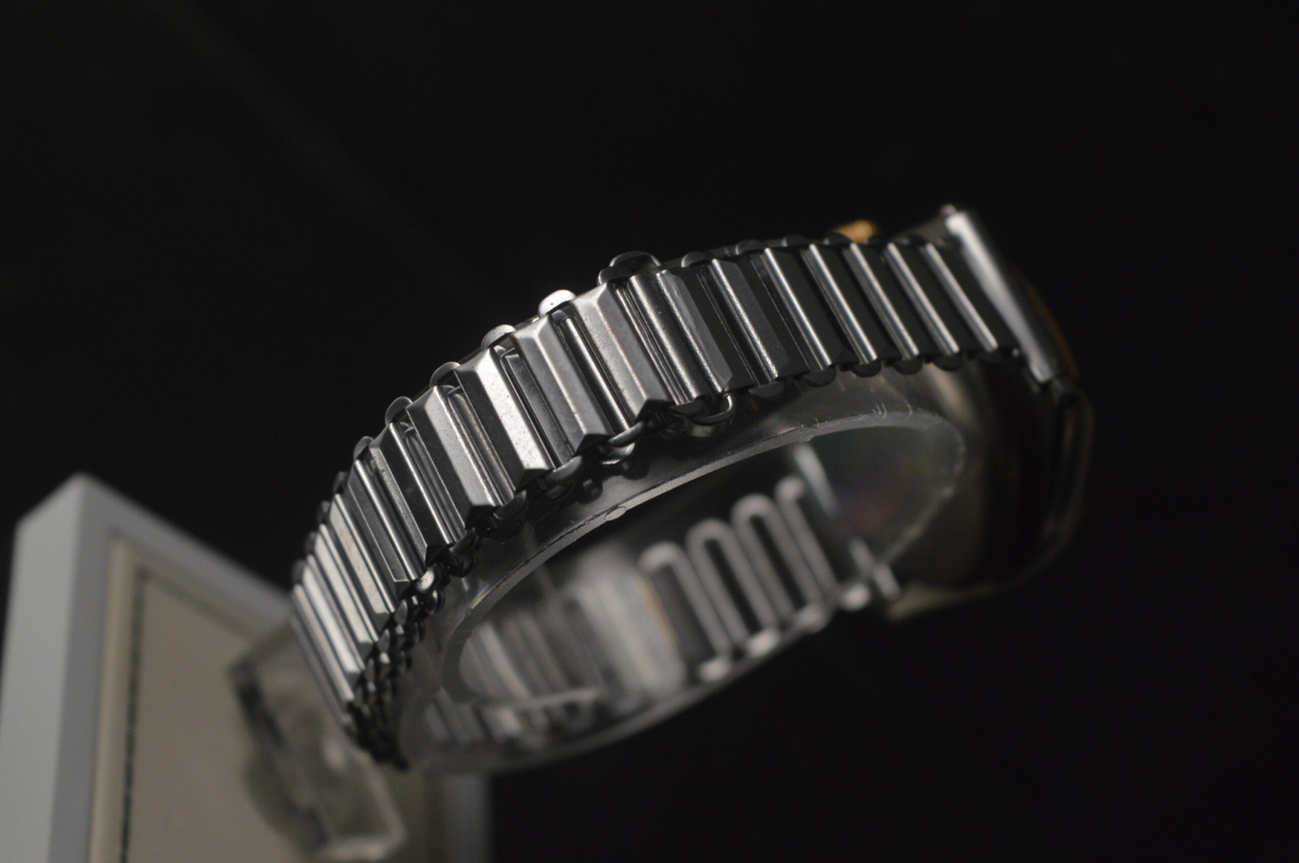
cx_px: 650
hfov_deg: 24.6
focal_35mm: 82
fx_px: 2974
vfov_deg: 16.5
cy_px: 432
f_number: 8
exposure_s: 1/250
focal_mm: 55
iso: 800
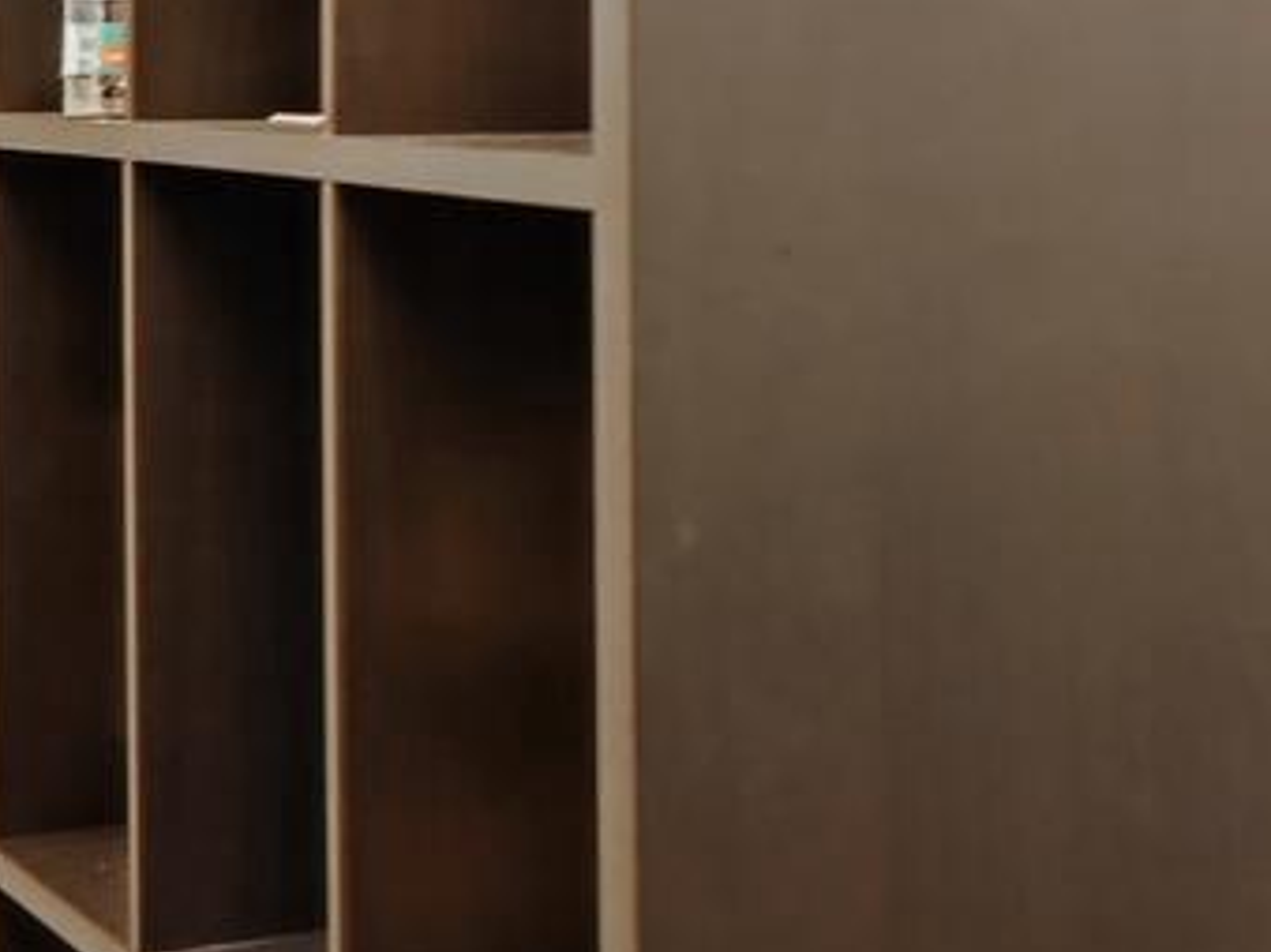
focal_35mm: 93
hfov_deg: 12.5
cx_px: 3521
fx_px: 3413
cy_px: 54
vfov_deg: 15.7
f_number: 4
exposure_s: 1/25
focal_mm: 16
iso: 500
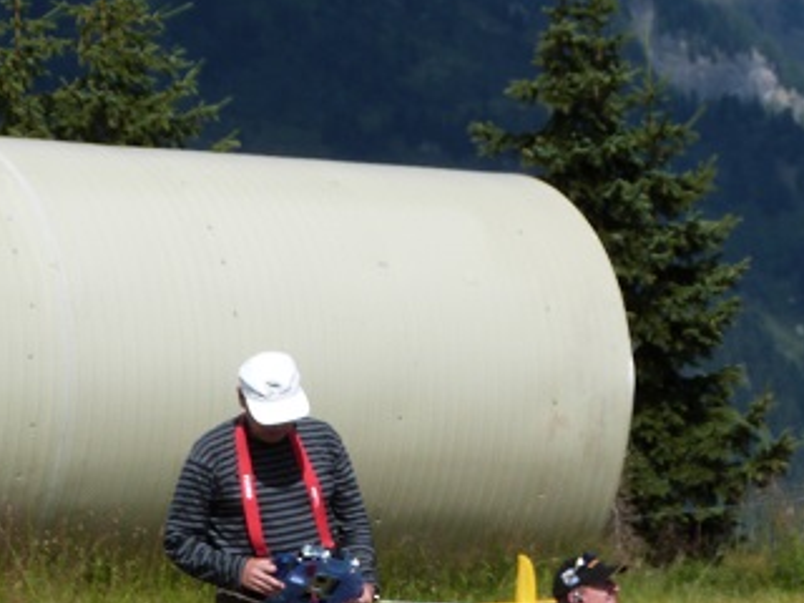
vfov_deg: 7.1
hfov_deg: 9.4
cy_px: 573
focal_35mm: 210
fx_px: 4878
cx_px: 643
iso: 100
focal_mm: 15.1
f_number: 5.6
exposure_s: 1/640
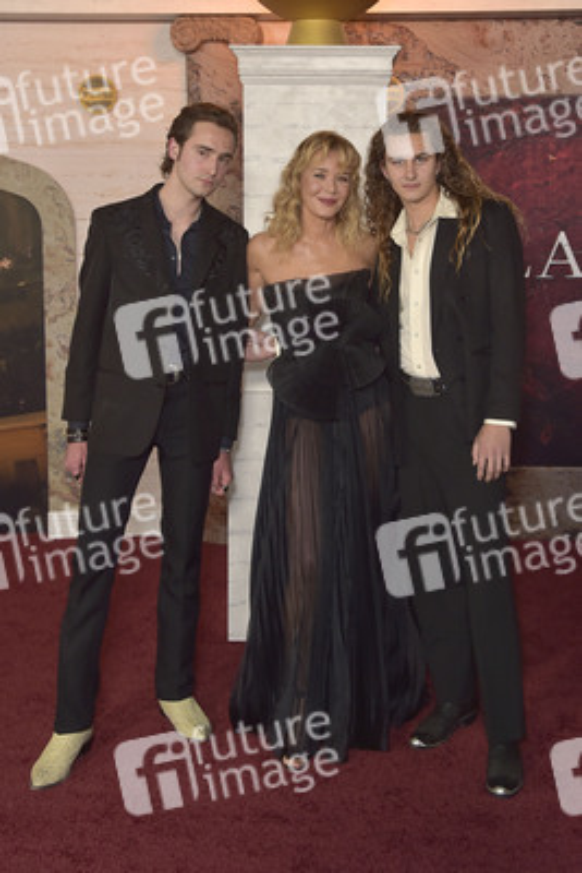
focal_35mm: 44
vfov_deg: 44.5
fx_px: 1066
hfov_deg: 30.5
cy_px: 436
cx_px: 291
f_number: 5.6
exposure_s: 1/250
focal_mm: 44
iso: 1000
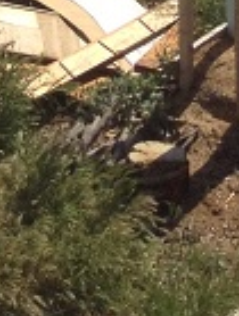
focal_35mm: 251
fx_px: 2300
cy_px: -764
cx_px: 348
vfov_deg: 6.8
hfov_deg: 5.9
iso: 50
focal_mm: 4.28
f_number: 2.4
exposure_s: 1/2123
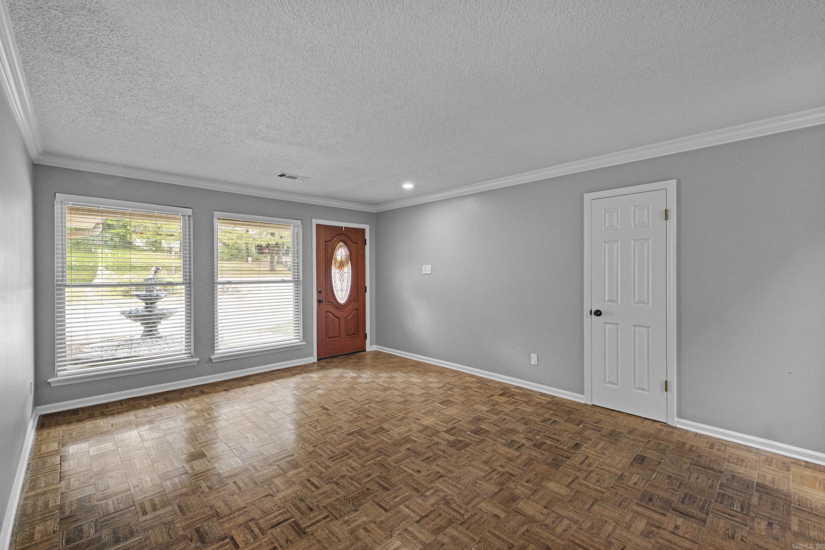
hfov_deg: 100.4
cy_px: 275
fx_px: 344
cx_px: 412
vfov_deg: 77.3
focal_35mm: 15
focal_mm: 10
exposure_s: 1.3
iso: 800
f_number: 8
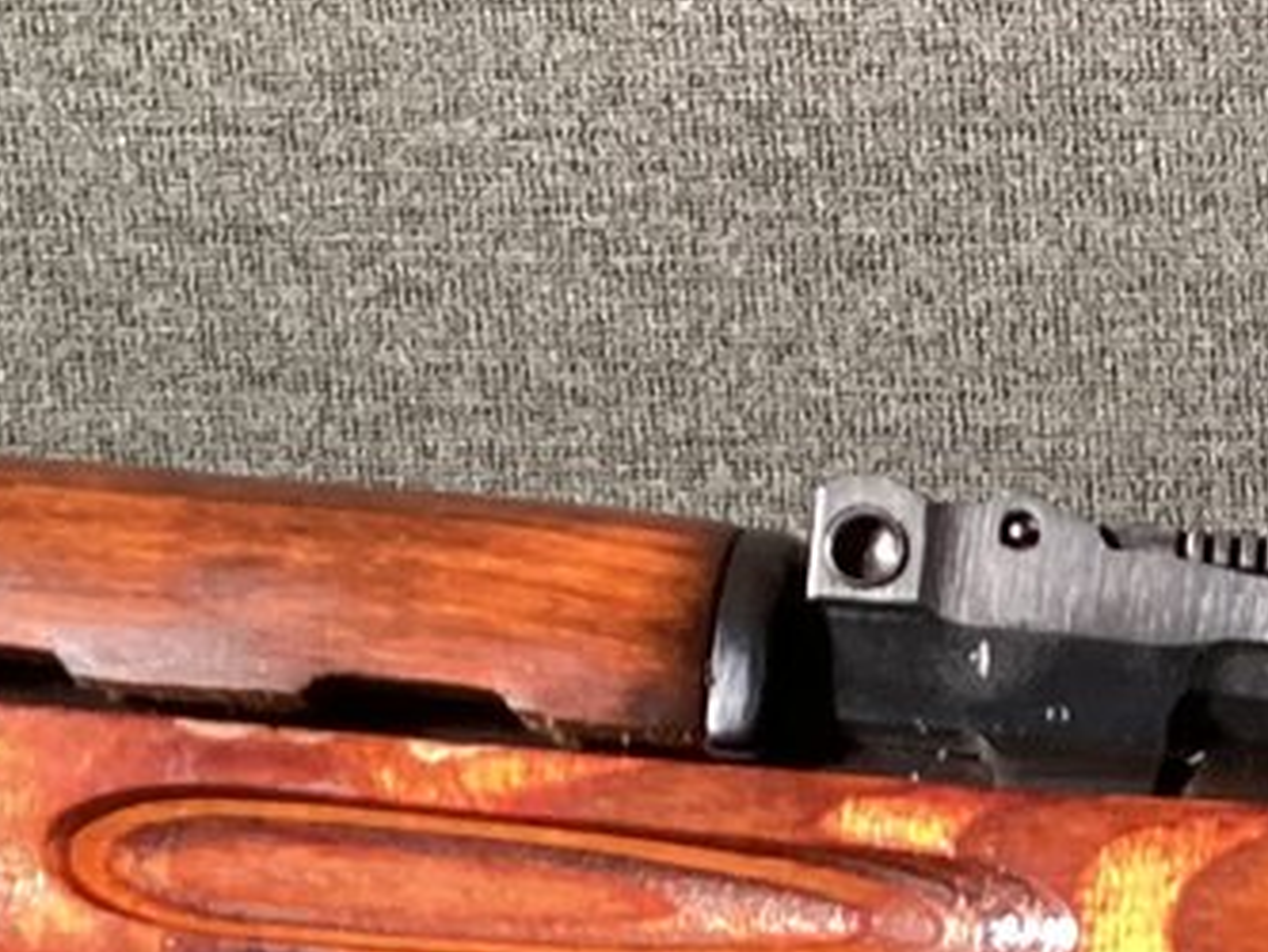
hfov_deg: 13.3
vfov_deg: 10.2
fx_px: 5167
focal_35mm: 141
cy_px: 1449
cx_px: 1788
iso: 320
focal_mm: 3.3
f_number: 2.4
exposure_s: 1/25
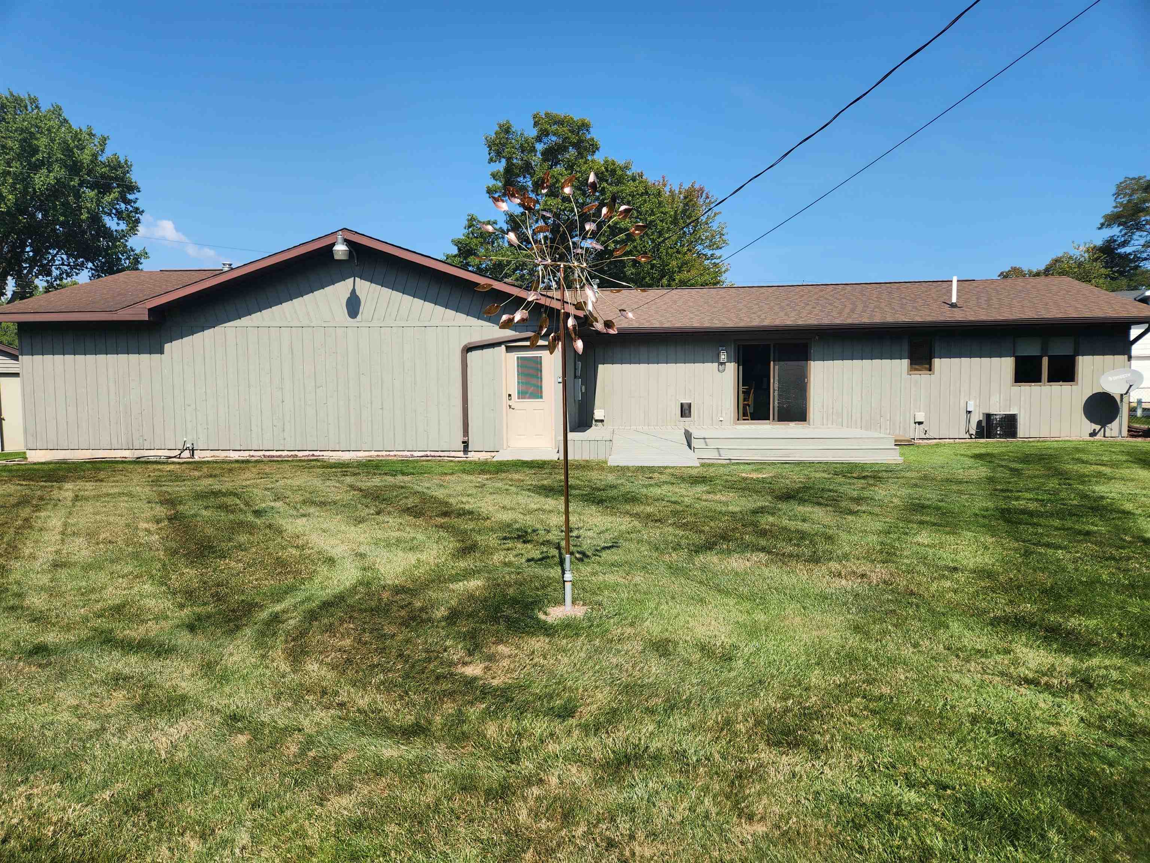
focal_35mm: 23
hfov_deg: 73.9
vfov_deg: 58.9
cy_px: 432
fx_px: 764
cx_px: 575
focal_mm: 5.4
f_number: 1.8
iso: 20
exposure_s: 1/1521
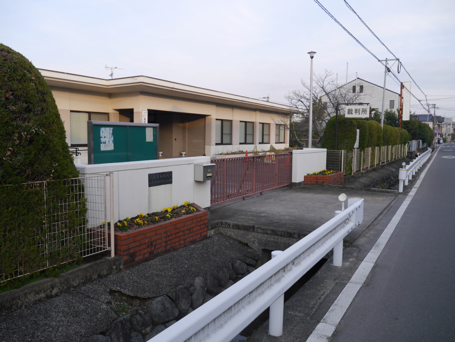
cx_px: 228
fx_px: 368
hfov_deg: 63.4
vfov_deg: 49.8
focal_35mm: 28
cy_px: 171
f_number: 5
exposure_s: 1/200
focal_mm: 14
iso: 160
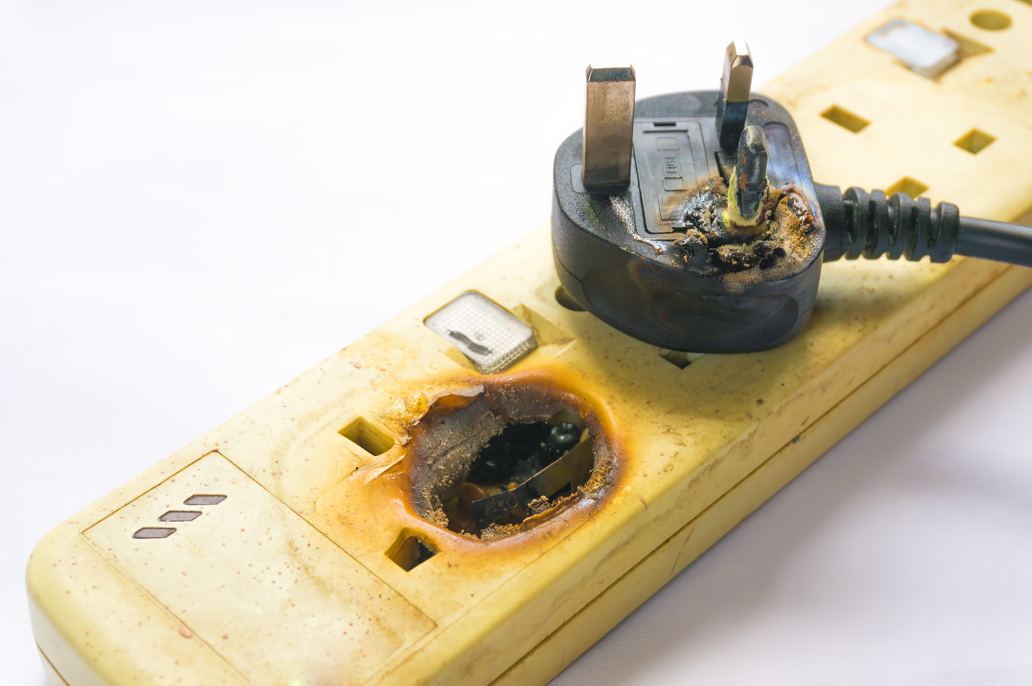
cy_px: 343
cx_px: 516
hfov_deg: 34.2
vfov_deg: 23.1
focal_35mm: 58
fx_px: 1675
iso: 100
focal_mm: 39
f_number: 8
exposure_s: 1/60
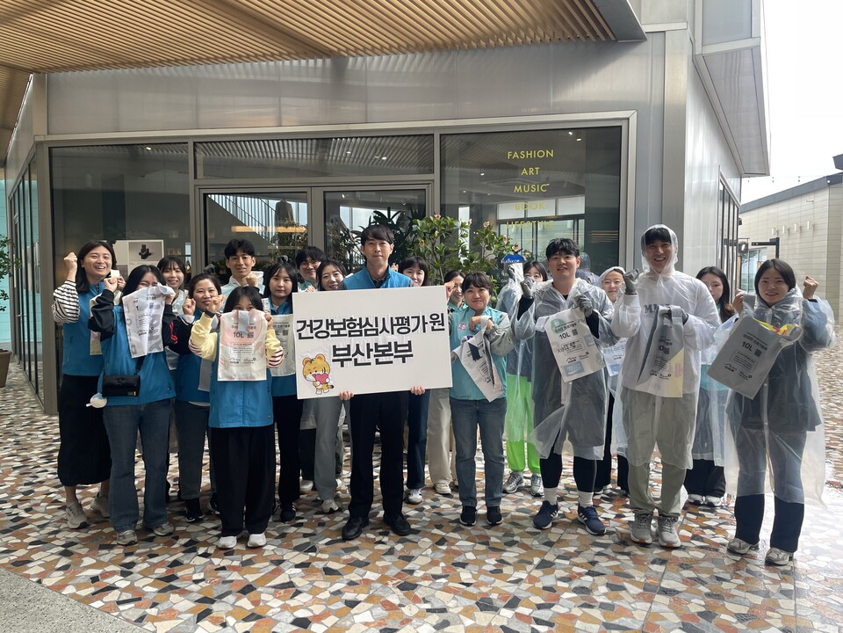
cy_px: 316
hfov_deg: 67.3
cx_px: 422
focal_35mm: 26
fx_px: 633
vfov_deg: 53.1
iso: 64
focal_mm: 4.2
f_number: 1.6
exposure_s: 1/121
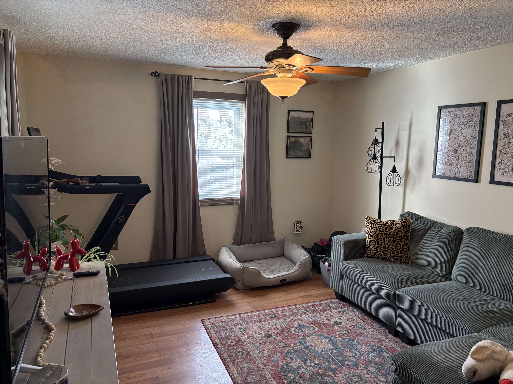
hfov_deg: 67.3
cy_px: 192
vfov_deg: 53.1
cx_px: 256
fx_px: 385
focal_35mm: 26
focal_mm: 5.96
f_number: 1.6
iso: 200
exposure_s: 1/120
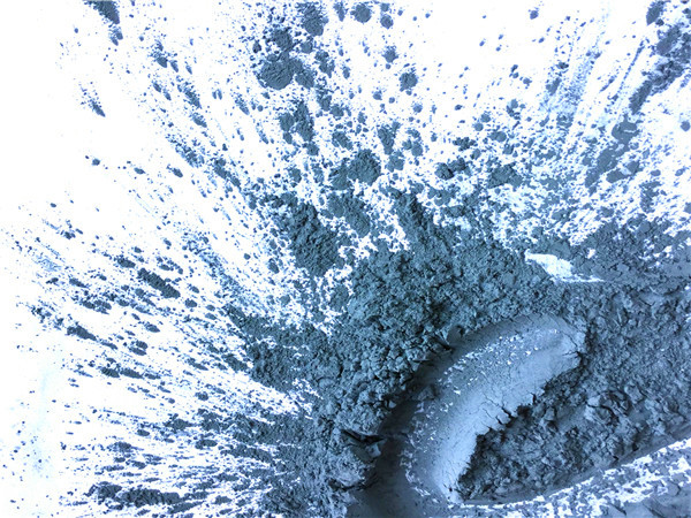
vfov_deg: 34.3
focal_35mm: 42
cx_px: 346
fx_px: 838
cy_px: 259
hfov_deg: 44.8
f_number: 2.4
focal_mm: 3.3
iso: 32
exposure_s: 1/100
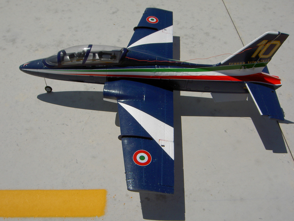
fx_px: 289
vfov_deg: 41.8
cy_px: 110
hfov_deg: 54.0
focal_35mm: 34
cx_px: 147
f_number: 4.7
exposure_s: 1/1600
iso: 50
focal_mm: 5.6
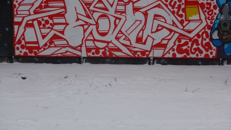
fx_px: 196
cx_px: 116
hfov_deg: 61.0
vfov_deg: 36.5
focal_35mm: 32
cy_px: 51
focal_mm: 6
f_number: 2.8
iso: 80
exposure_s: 1/250
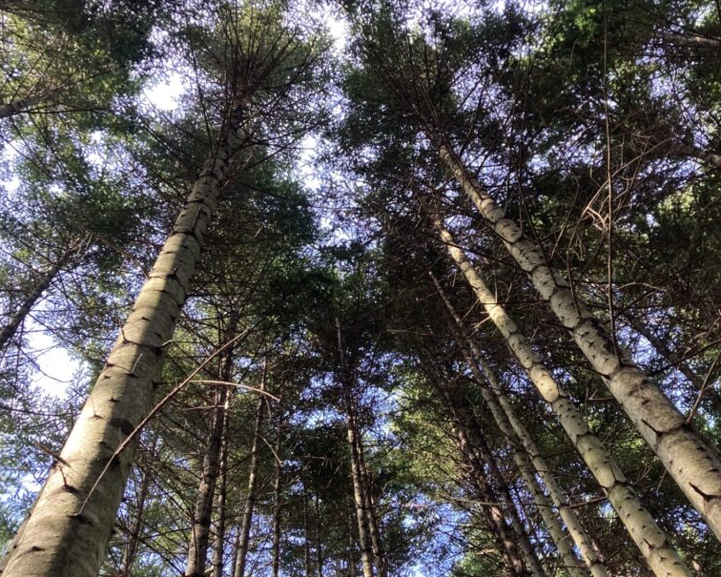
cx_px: 360
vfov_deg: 40.1
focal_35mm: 37
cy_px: 291
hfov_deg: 49.1
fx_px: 790
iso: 50
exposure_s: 1/121
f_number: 1.8
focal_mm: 3.99
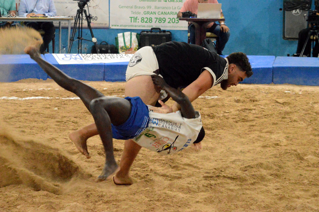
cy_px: 106
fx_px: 1129
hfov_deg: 16.1
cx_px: 160
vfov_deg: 10.7
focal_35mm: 128
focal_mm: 85
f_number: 8
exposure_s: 1/400
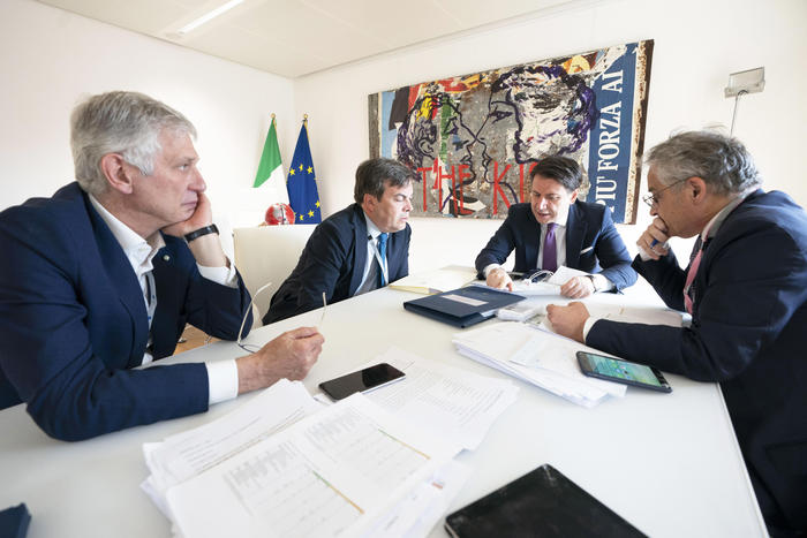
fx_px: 359
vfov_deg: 73.8
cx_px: 404
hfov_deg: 96.7
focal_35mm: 16
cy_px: 269
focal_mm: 16
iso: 1250
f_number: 4
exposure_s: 1/125
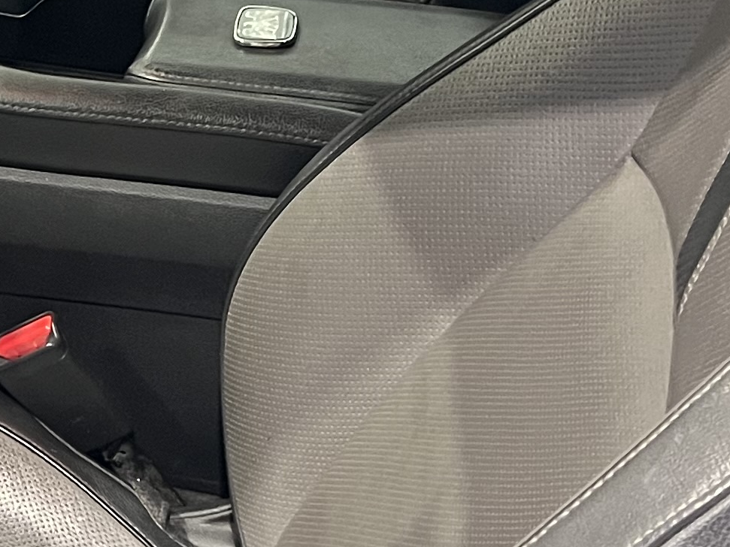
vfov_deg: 13.4
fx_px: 2277
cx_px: -150
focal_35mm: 108
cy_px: -68
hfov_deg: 17.4
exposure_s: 1/60
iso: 500
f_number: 1.5
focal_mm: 5.7
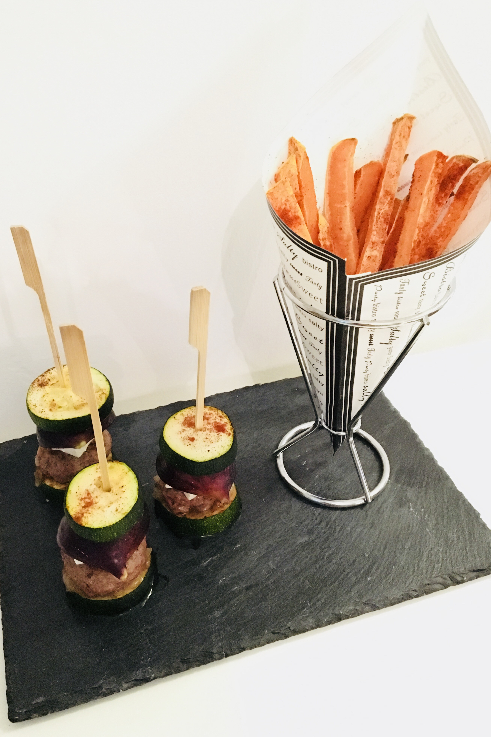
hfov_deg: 42.2
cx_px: 214
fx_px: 634
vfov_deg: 60.3
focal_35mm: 31
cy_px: 373
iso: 1000
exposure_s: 1/17
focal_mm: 4.15
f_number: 2.2
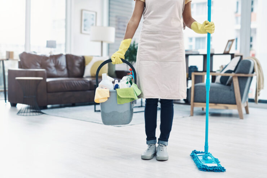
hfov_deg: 39.6
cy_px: 89
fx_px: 371
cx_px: 134
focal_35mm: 50
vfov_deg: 27.0
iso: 250
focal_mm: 50
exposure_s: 1/200
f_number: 2.2
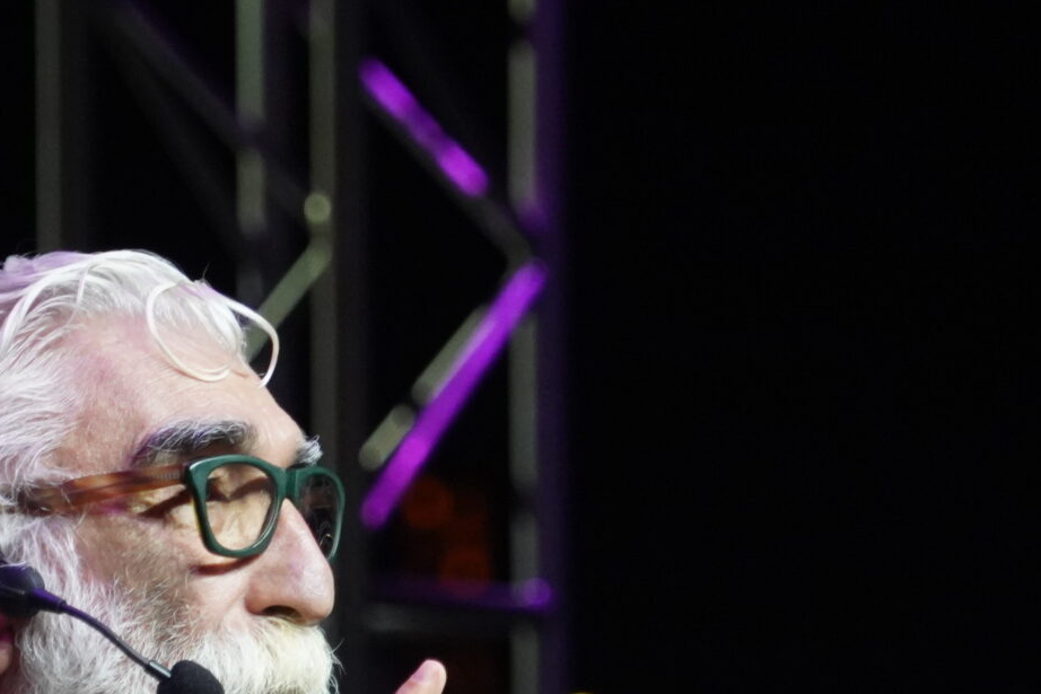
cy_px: 673
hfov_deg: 4.4
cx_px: 874
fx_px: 13563
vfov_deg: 2.9
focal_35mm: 469
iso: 5000
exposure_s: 1/160
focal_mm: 169
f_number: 6.3
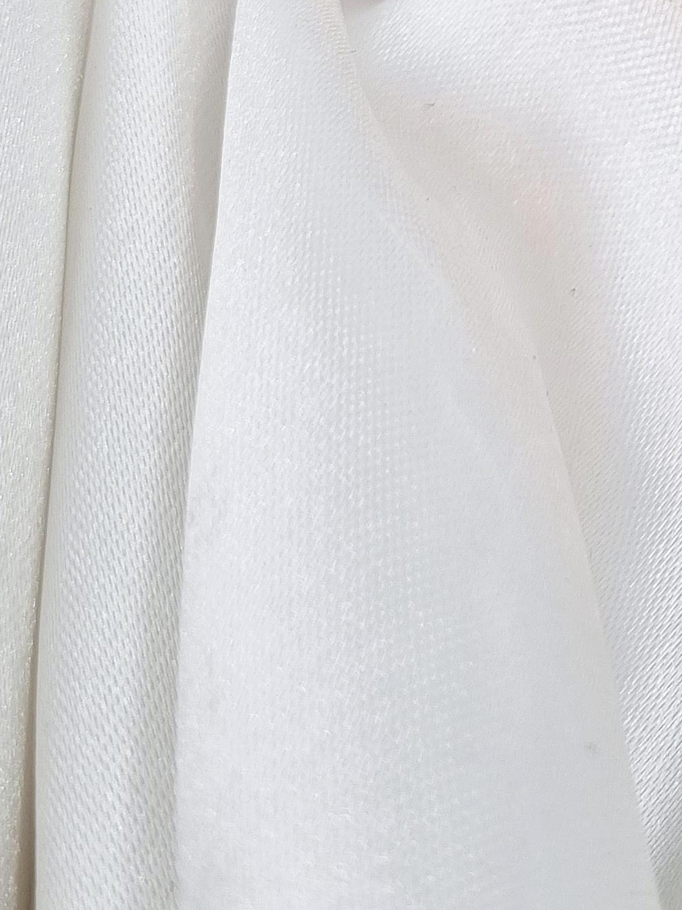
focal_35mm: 79
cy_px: -41
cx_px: 803
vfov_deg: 23.5
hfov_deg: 17.8
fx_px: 2075
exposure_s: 1/1250
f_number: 1.8
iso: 50
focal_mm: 5.4
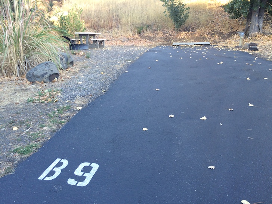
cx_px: 136
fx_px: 228
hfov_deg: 61.7
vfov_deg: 48.2
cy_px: 102
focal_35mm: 29
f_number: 2.2
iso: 32
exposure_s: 1/60
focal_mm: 4.15
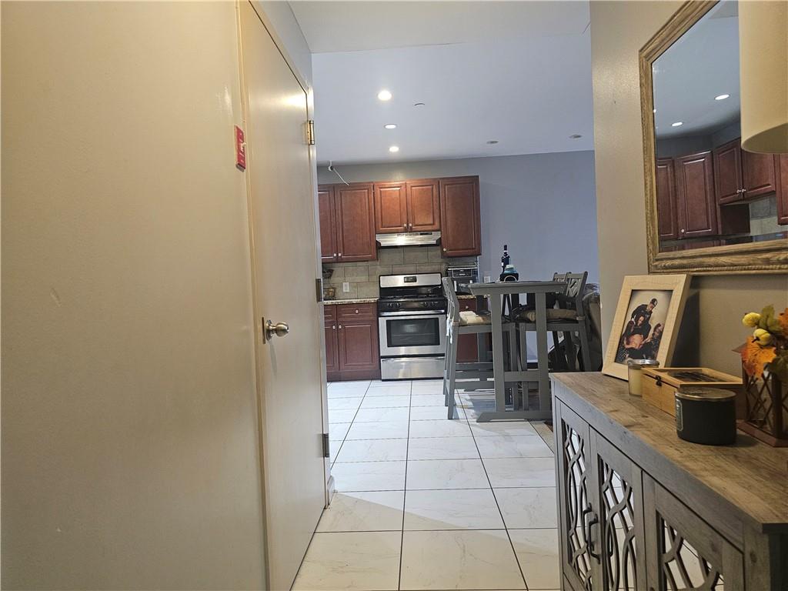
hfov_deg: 73.9
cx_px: 394
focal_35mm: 23
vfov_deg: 58.9
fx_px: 524
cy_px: 296
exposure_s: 1/120
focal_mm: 6.3
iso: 640
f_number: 1.7
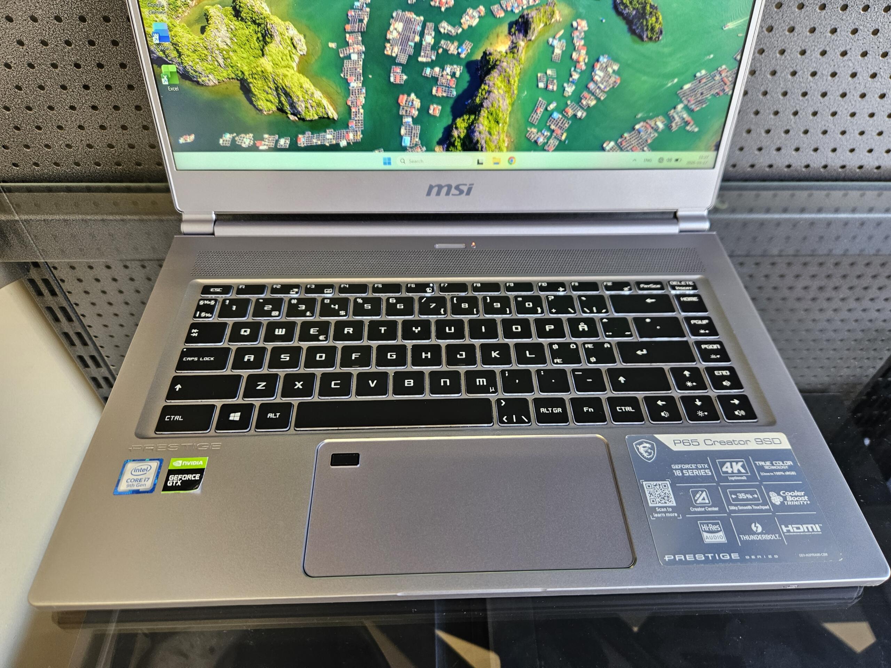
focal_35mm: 23
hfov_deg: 73.9
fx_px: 592
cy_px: 334
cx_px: 446
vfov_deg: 58.9
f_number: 1.8
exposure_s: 1/100
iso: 320
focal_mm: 5.4
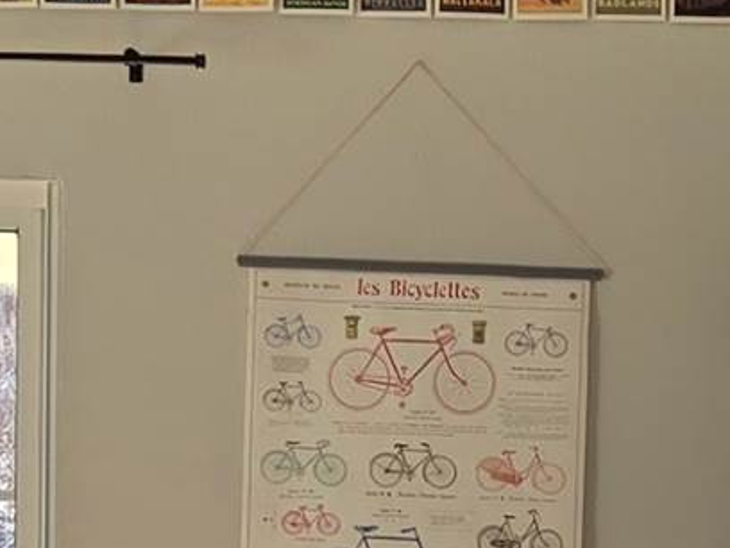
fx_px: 3648
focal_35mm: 173
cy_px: 783
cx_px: 587
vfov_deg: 8.4
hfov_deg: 11.4
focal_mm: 5.4
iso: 25
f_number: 1.8
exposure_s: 1/250
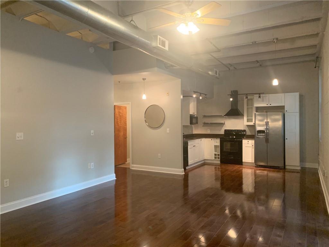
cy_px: 124
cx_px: 164
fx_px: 247
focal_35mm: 26
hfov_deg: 67.3
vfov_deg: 53.1
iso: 320
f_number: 1.8
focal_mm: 4.25
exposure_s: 1/60
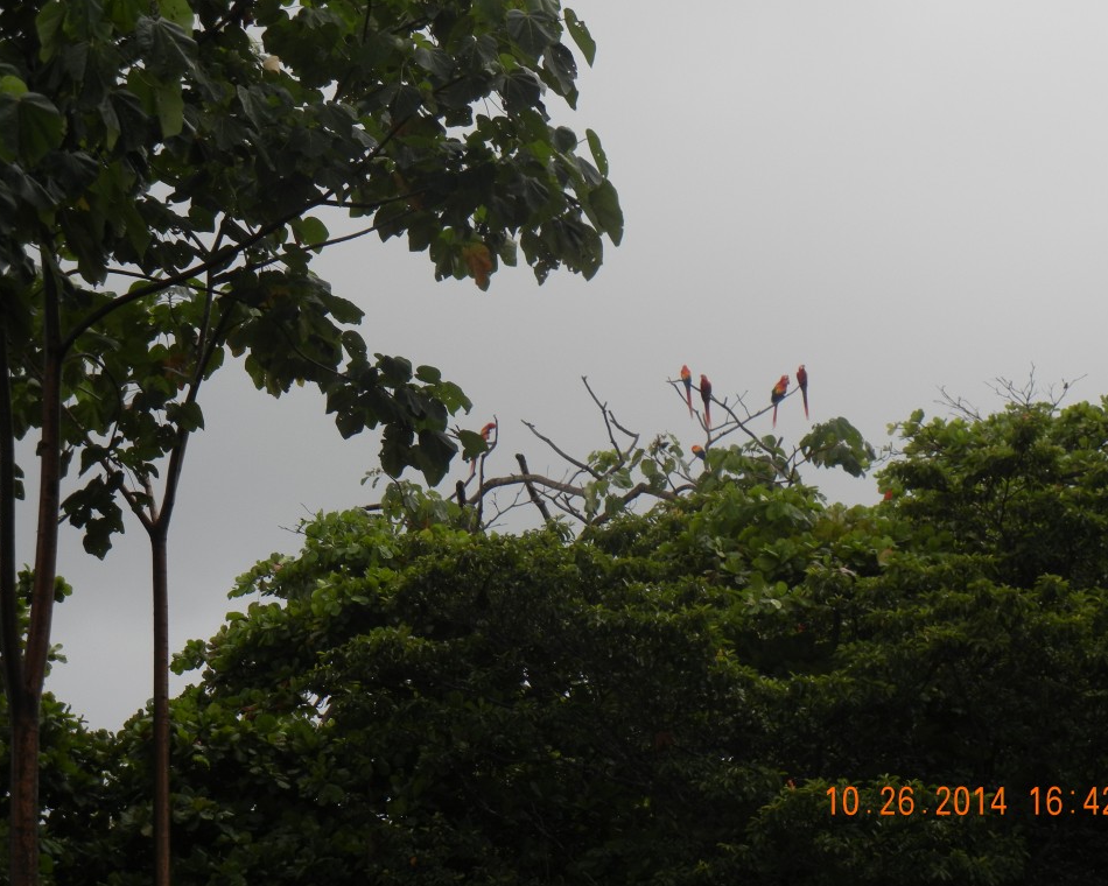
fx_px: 4001
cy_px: 446
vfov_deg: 12.6
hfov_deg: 15.8
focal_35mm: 122
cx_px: 594
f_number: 4.6
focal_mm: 20.9
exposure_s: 1/45.7
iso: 160
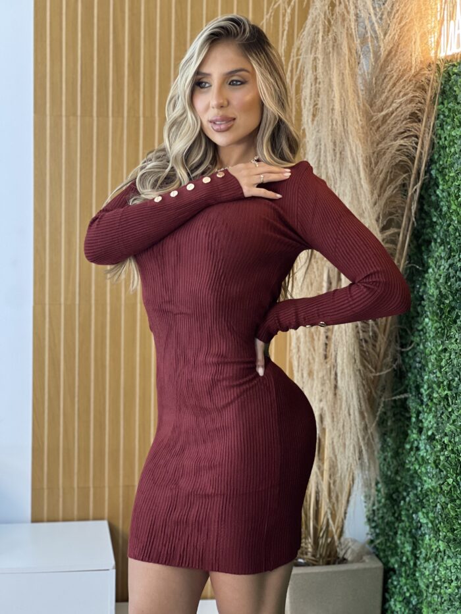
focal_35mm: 77
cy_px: 307
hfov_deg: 19.1
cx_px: 230
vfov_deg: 25.3
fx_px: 1367
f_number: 2.8
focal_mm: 9
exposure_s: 1/120
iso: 200
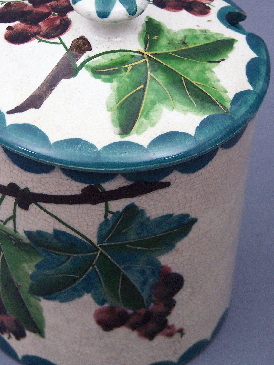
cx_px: 108
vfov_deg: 12.8
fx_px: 1625
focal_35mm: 154
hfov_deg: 9.6
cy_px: 154
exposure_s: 1/20
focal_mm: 19.4
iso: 140
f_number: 3.2
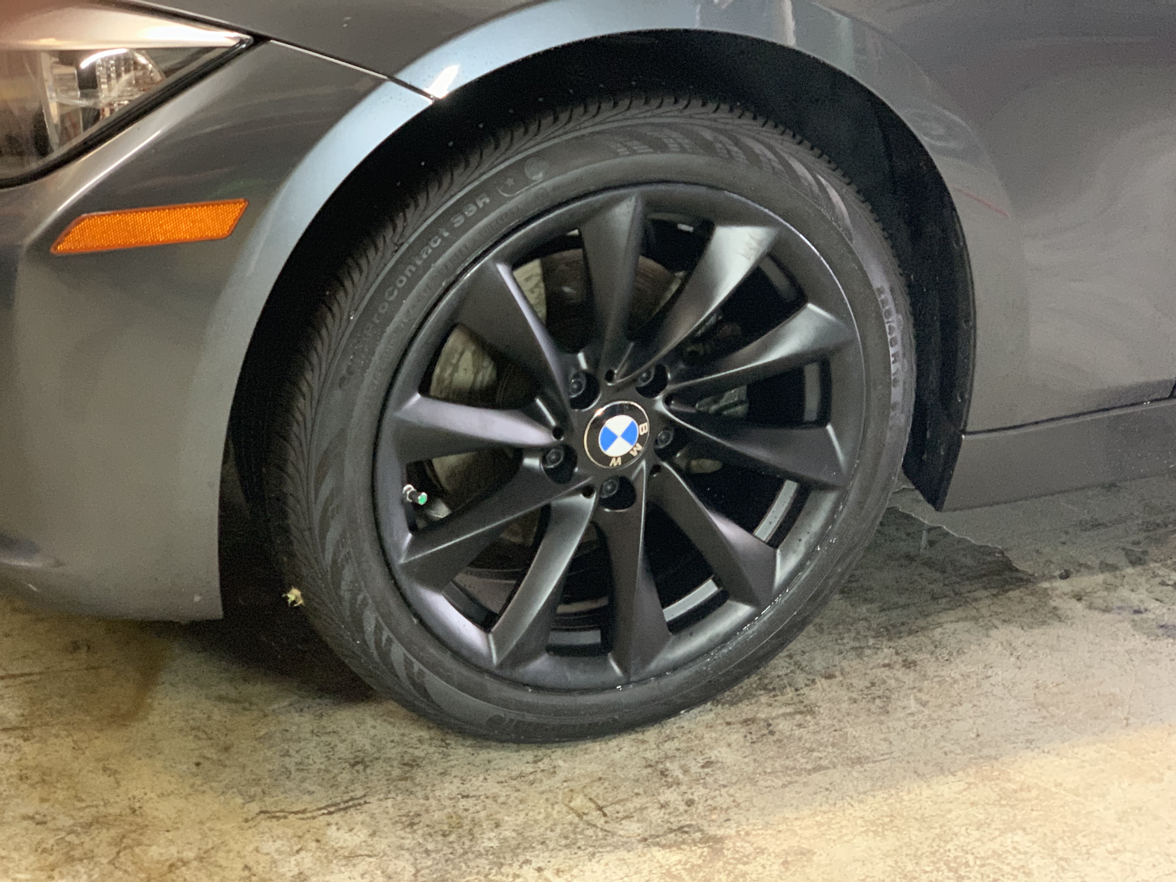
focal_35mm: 52
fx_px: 1767
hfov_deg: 36.8
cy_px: 441
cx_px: 588
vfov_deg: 28.0
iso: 640
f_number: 2.4
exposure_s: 1/30
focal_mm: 6
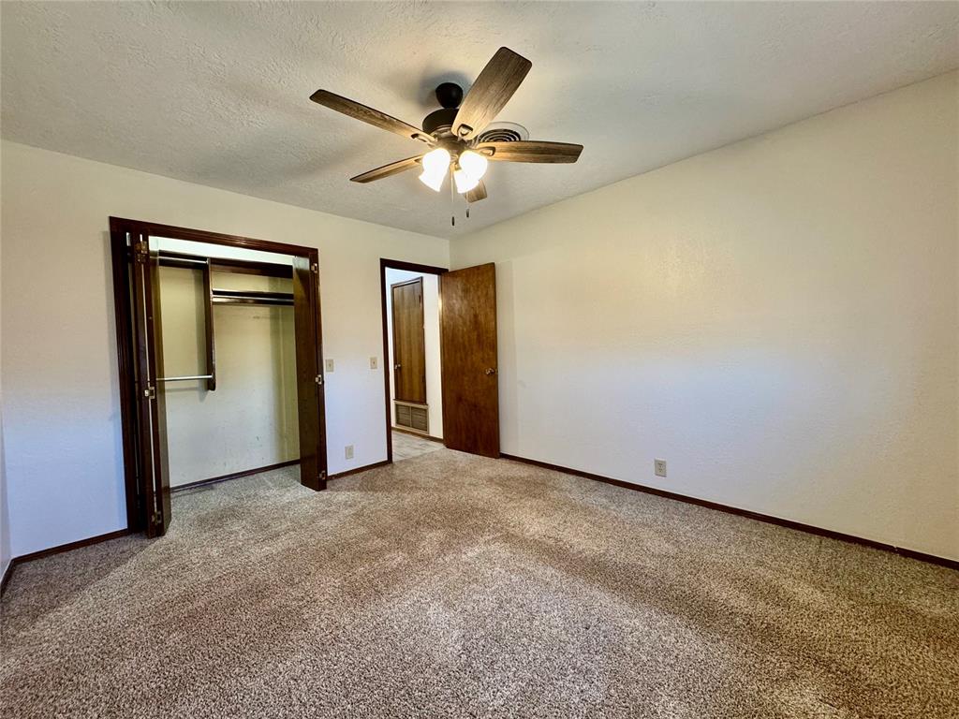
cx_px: 480
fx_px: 388
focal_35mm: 14
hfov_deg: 102.1
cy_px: 360
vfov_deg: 85.7
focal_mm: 2.22
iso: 200
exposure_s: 1/60
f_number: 2.2
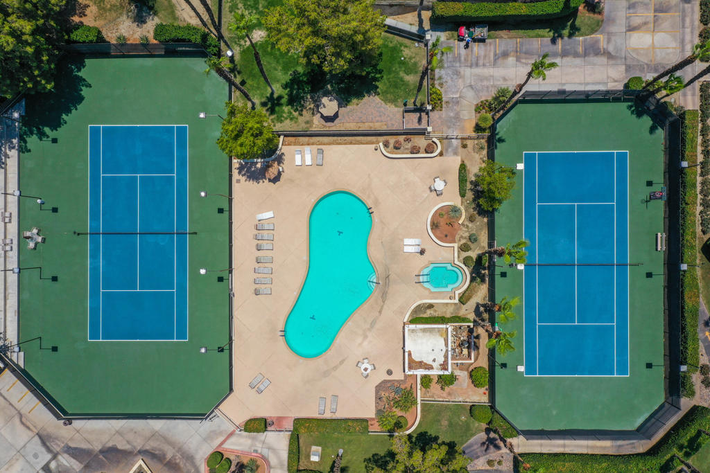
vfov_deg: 46.4
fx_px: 552
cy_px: 236
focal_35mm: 28
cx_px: 355
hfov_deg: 65.5
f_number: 6.3
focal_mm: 10.26
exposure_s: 1/640
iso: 100
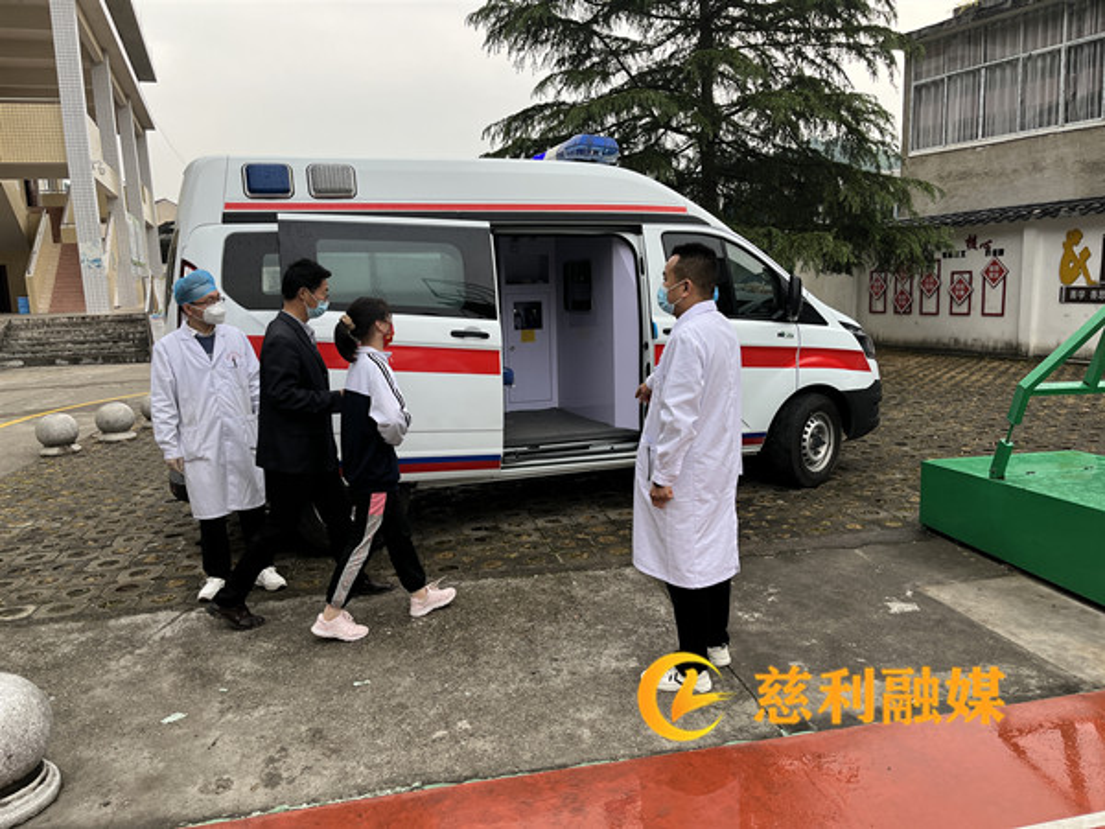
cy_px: 414
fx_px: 830
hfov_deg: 67.3
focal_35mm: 26
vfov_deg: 53.1
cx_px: 552
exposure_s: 1/422
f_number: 1.6
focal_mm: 5.1
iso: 50
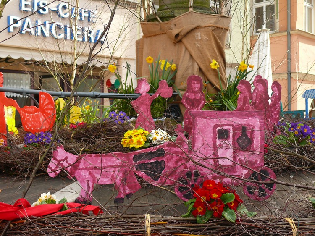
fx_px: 491
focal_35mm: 54
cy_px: 118
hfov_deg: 35.6
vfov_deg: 27.0
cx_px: 158
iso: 100
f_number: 3.2
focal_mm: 11.4
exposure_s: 1/100
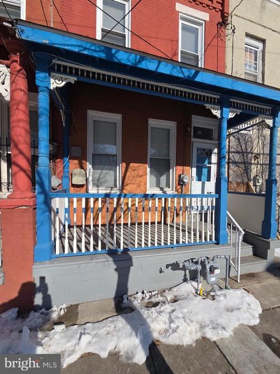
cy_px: 187
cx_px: 140
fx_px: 140
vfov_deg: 106.2
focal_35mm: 13
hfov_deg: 89.9
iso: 50
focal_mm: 2.2
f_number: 2.2
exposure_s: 1/2866
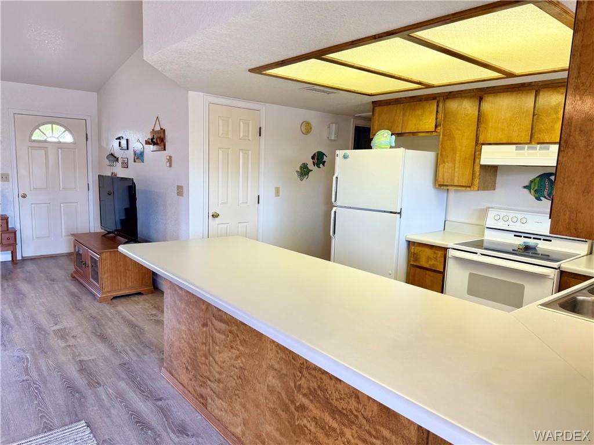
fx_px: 412
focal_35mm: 24
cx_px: 297
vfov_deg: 56.8
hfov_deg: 71.6
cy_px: 222
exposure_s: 1/120
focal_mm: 6.76
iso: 100
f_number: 1.78
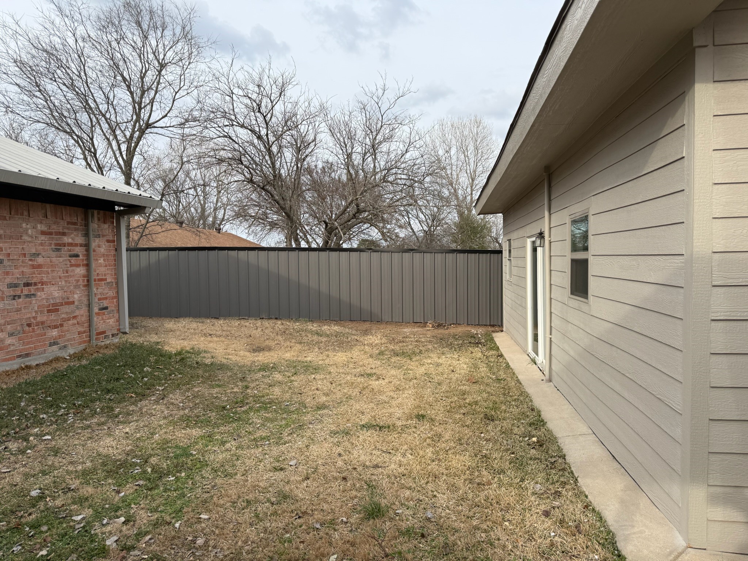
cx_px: 374
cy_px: 280
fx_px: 519
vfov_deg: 56.8
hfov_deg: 71.6
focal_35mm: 24
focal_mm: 6.76
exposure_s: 1/1653
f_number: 1.78
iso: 80
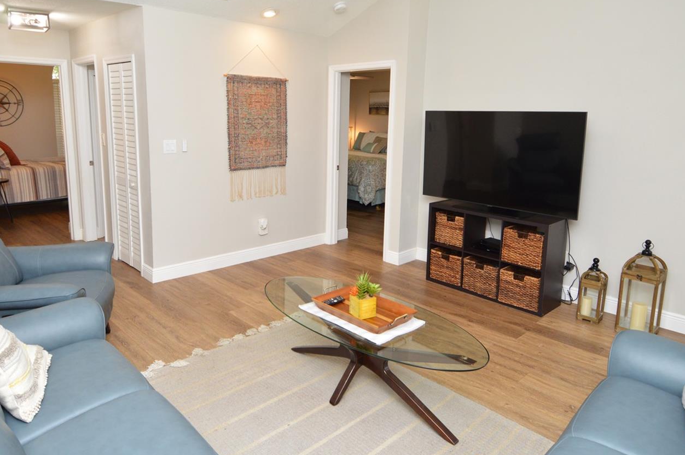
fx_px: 437
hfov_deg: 75.9
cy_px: 197
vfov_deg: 54.8
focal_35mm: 23
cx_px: 306
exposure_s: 1/60
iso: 450
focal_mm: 12
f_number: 4
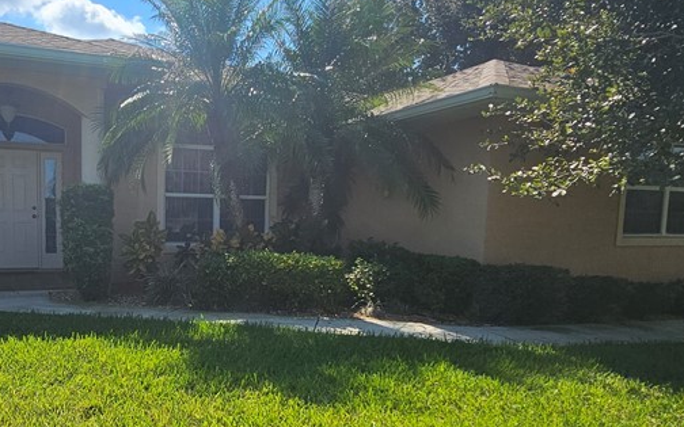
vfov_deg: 43.9
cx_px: 205
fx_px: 522
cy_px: 283
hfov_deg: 64.0
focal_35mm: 28
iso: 50
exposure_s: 1/2321
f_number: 2.2
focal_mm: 2.2
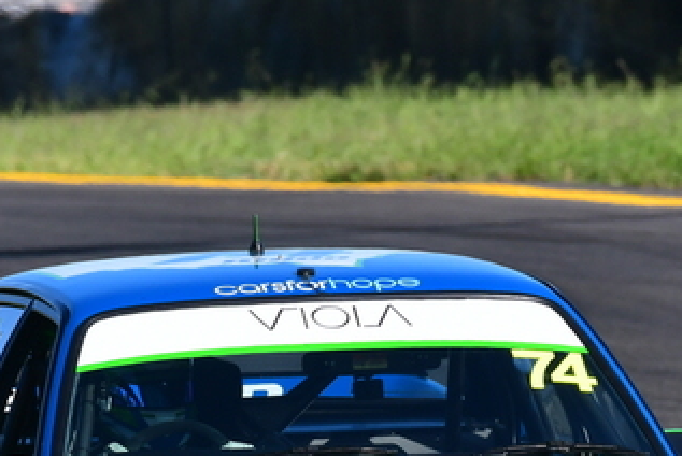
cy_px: 384
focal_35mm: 1890
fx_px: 35837
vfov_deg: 0.7
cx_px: 340
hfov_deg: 1.1
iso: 500
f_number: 11
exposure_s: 1/640
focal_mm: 500
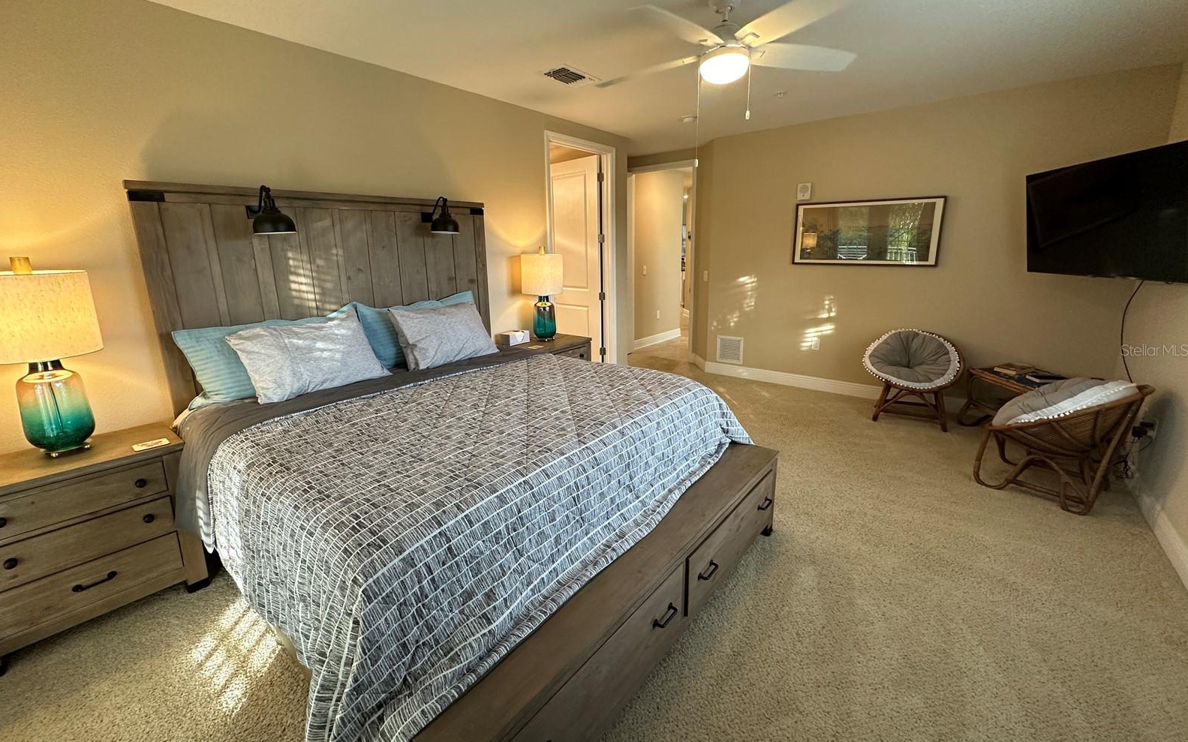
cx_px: 591
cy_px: 350
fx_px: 486
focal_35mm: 15
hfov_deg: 101.5
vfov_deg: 74.7
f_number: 2.2
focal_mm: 2.22
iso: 250
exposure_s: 1/120
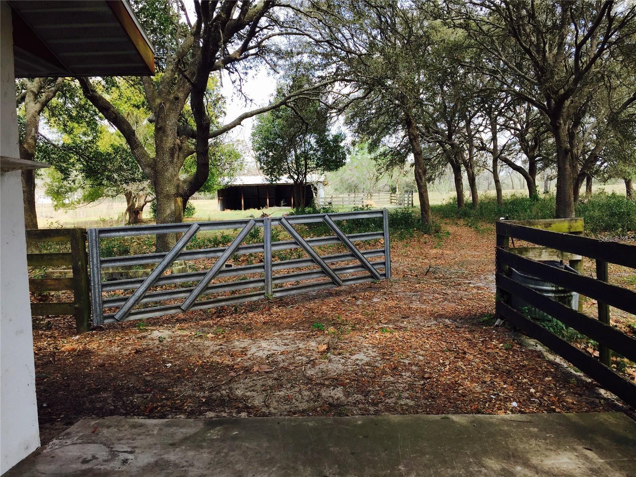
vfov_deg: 48.2
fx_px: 533
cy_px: 238
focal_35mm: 29
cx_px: 318
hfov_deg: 61.7
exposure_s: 1/395
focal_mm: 4.15
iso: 32
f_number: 2.2
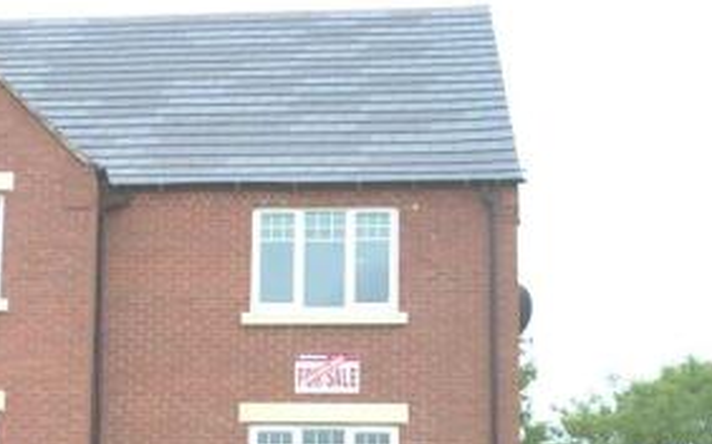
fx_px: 1610
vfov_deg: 15.4
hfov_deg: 24.4
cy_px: 460
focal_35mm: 83
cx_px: 112
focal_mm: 4.99
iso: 100
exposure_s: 1/343
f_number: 4.5
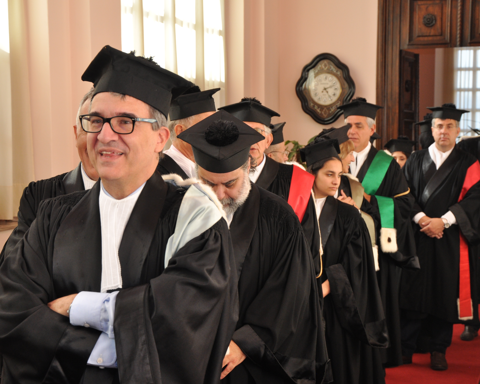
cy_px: 192
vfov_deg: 18.1
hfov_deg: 22.5
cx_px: 257
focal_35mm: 85
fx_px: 1207
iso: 500
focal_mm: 50
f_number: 8
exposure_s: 1/200
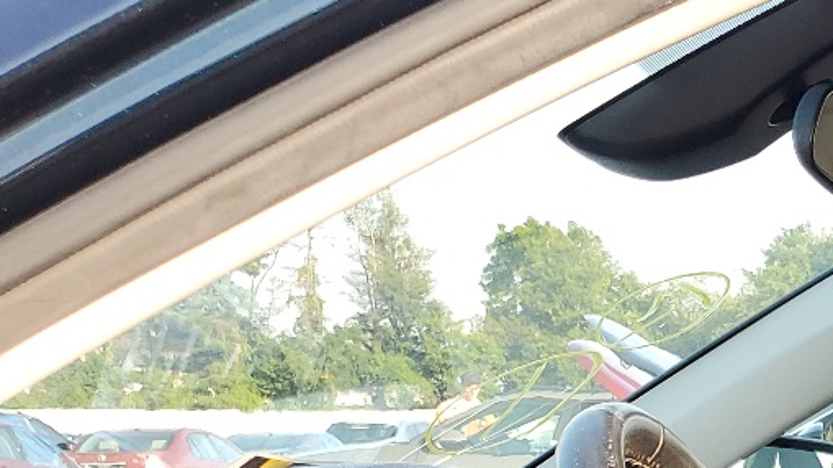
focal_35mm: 89
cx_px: 1213
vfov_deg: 12.0
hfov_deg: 20.7
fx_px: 1965
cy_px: 959
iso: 50
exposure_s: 1/250
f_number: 1.5
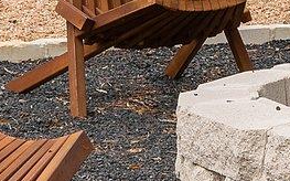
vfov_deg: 4.9
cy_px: -260
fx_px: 2069
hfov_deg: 7.8
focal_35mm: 262
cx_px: 496
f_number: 7.1
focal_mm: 22
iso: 250
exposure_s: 1/125
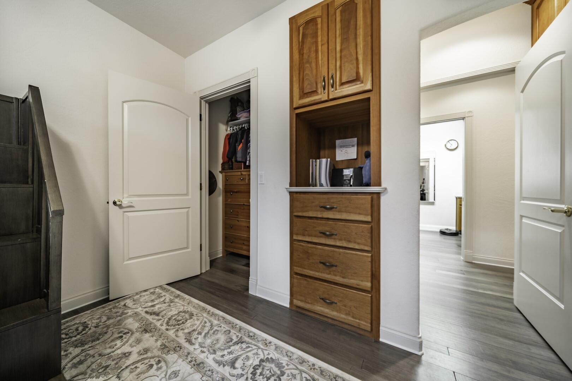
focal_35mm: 12
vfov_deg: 90.0
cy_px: 190
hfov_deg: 112.6
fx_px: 191
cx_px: 286
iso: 100
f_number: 9
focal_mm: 12
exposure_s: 1/4
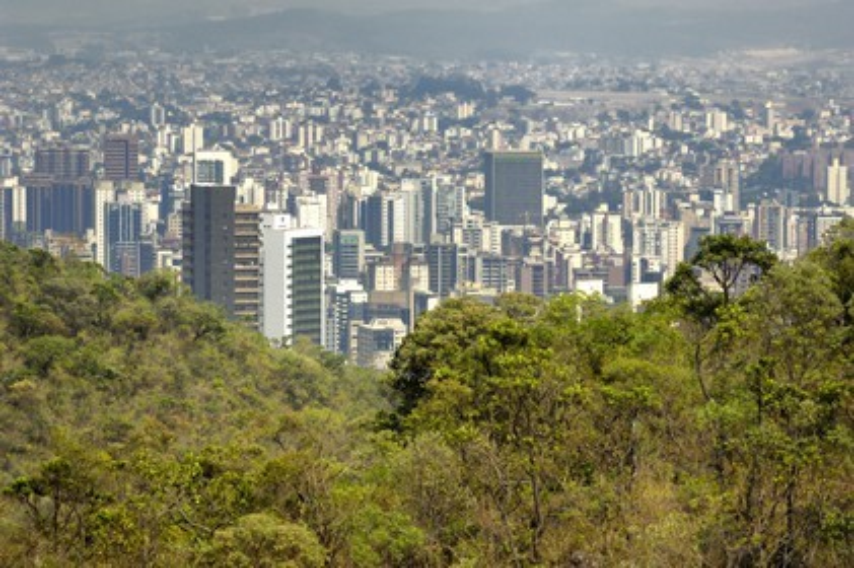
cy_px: 284
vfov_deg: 5.2
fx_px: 6222
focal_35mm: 262
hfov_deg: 7.9
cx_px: 427
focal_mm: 175
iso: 100
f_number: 12
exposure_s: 1/100
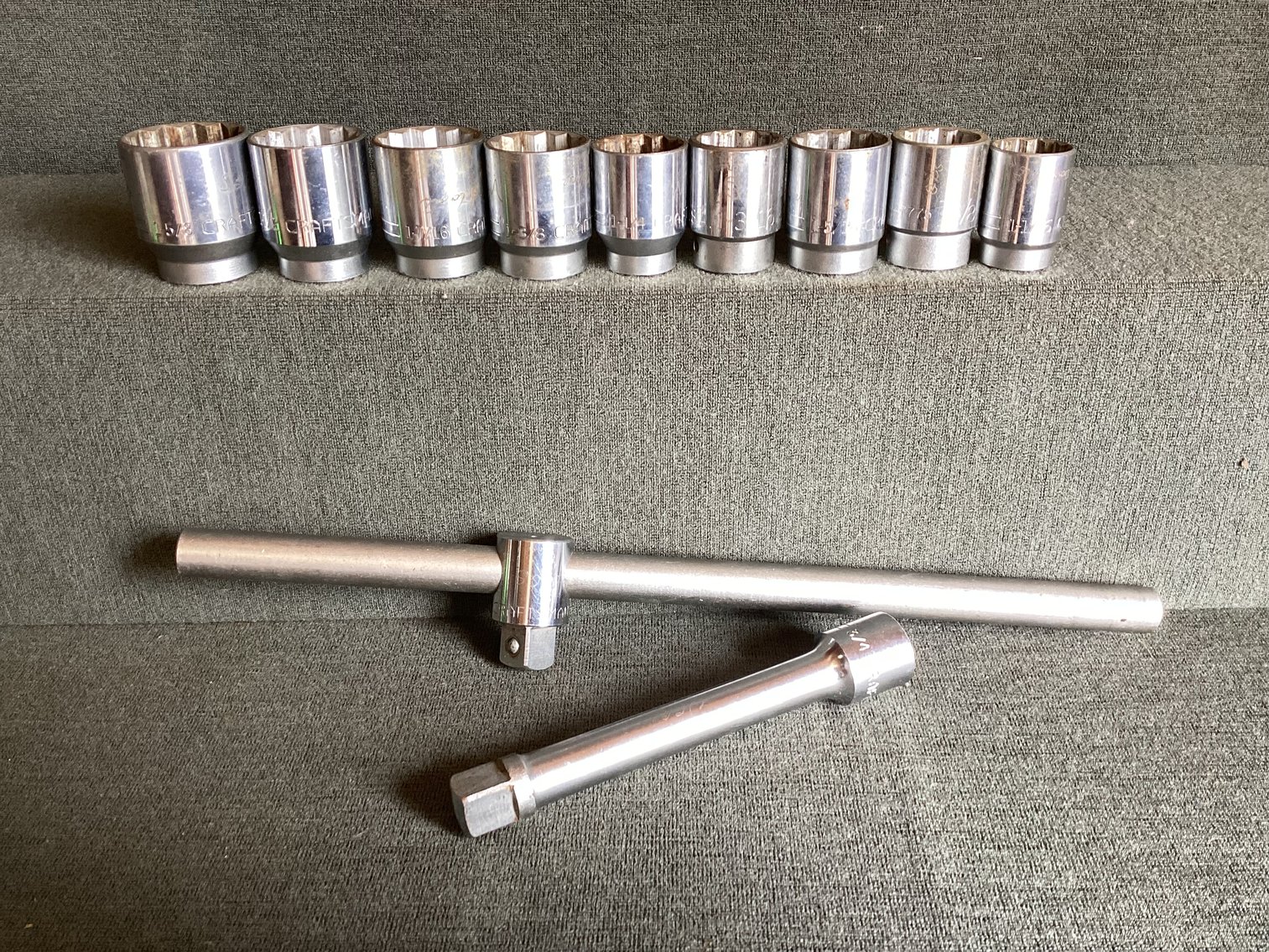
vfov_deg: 45.4
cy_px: 476
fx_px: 1137
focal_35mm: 31
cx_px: 634
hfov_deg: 58.3
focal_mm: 3.3
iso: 100
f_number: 2.4
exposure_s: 1/60
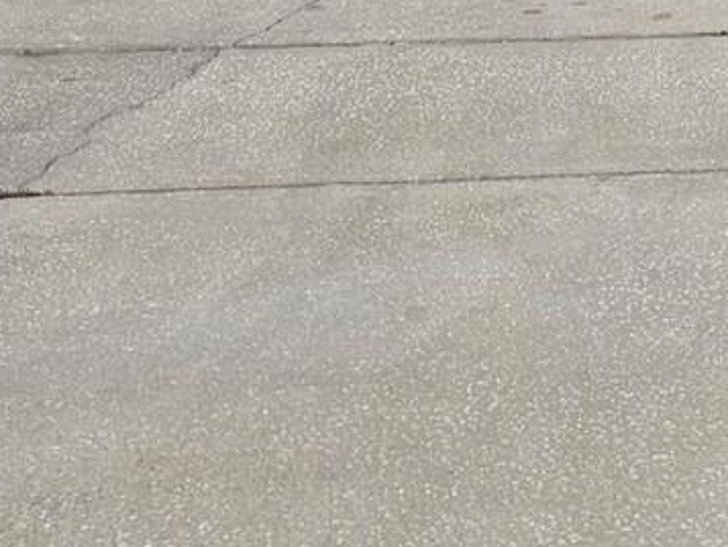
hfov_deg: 16.8
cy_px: -482
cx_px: 1185
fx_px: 2167
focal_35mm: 103
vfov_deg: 12.9
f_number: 1.7
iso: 10
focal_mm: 6.3
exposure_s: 1/1804
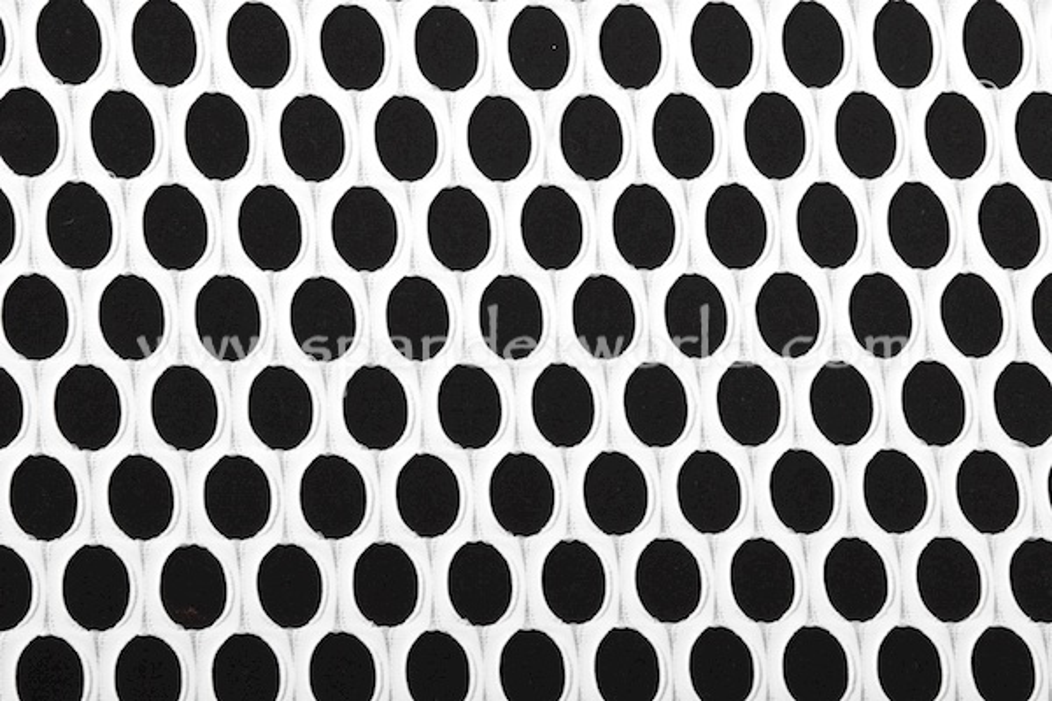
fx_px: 3945
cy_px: 350
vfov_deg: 10.2
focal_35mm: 135
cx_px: 526
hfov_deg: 15.2
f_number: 14
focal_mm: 90
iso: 125
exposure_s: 1/200
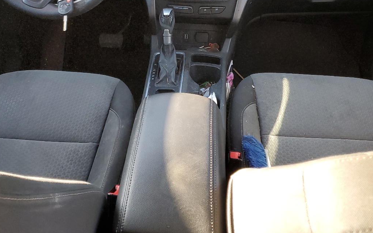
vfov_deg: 29.2
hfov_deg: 46.1
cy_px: 45
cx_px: 164
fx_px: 437
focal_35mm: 43
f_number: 1.5
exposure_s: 1/120
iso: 66
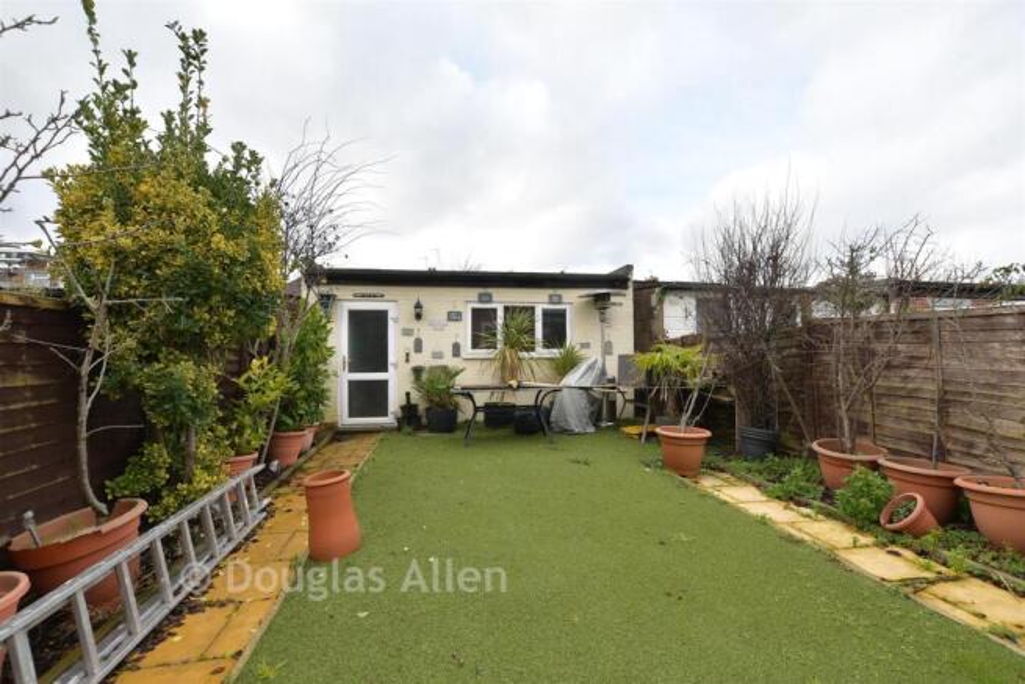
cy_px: 342
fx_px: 427
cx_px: 512
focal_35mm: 15
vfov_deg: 77.4
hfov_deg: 100.4
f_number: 8
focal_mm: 10
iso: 125
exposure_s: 1/80
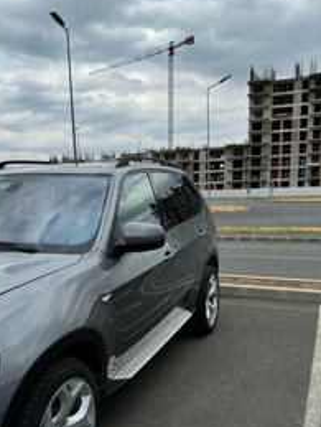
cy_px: 279
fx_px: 456
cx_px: 125
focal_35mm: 37
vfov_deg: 49.4
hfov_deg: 38.6
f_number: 1.78
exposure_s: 1/4049
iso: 80
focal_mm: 6.76
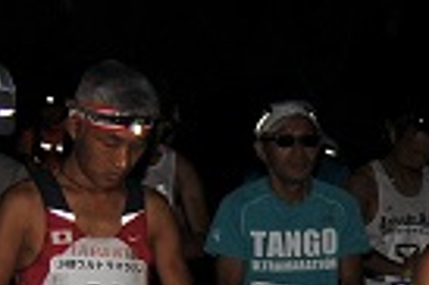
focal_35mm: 317
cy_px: 332
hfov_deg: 6.2
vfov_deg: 4.3
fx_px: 3772
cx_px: 999
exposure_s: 1/60
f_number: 5
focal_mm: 27
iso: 200
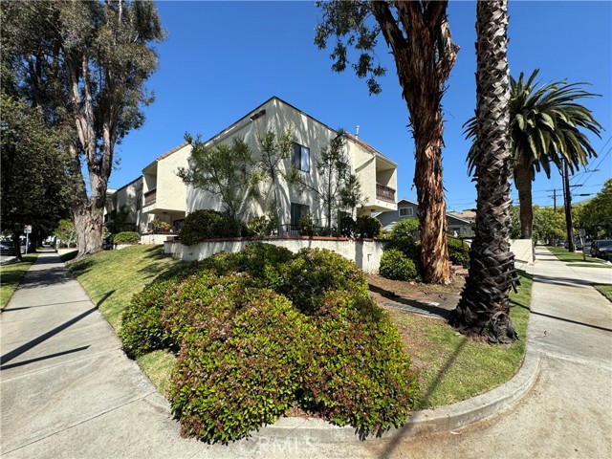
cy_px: 230
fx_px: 248
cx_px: 306
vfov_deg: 85.7
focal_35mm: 14
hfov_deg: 102.1
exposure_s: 1/1370
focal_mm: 2.22
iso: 50
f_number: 2.2
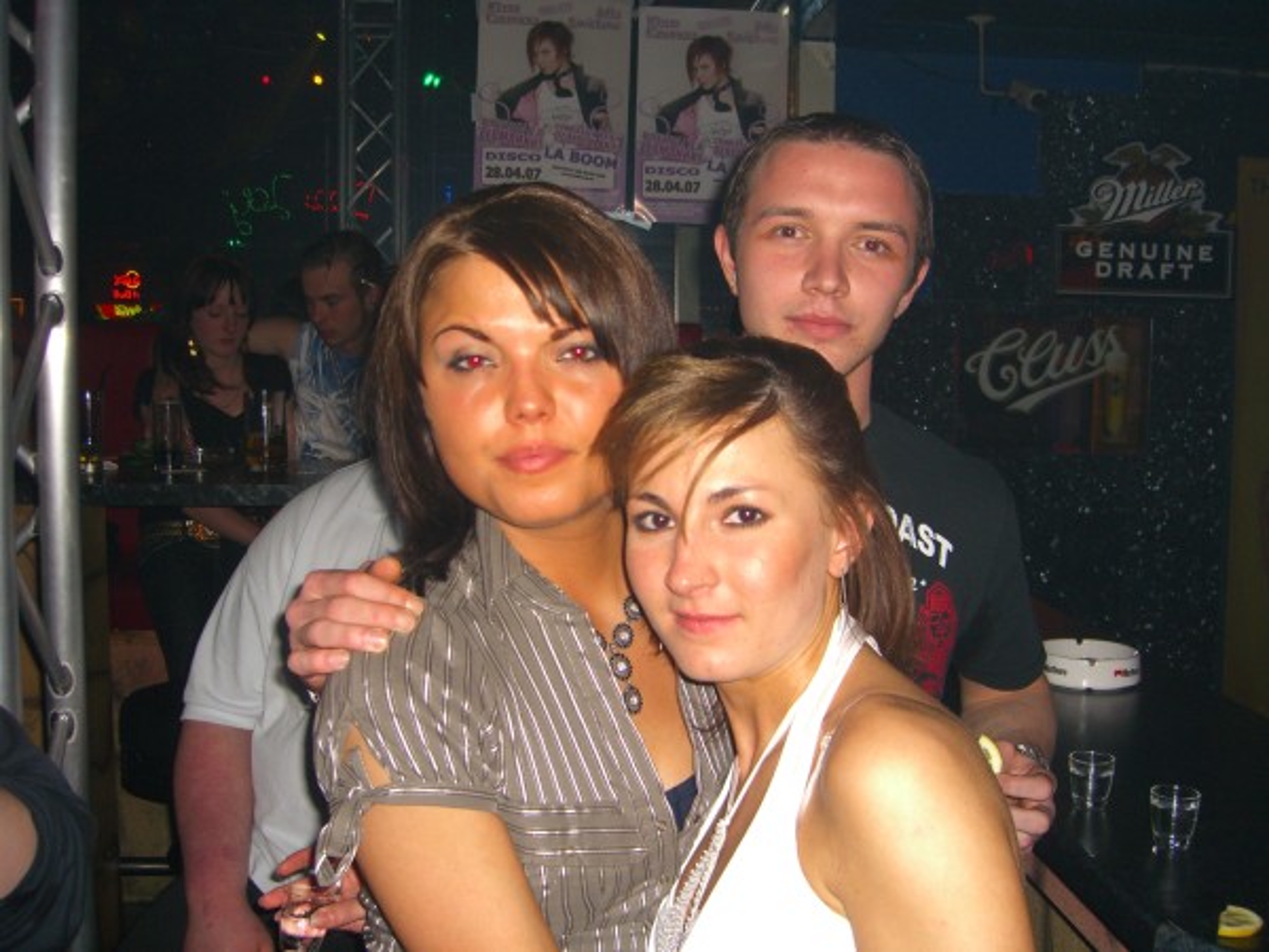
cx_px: 634
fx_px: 1393
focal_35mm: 38
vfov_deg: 37.7
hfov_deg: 49.0
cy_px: 476
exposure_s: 1/60
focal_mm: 7.9
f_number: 2.8
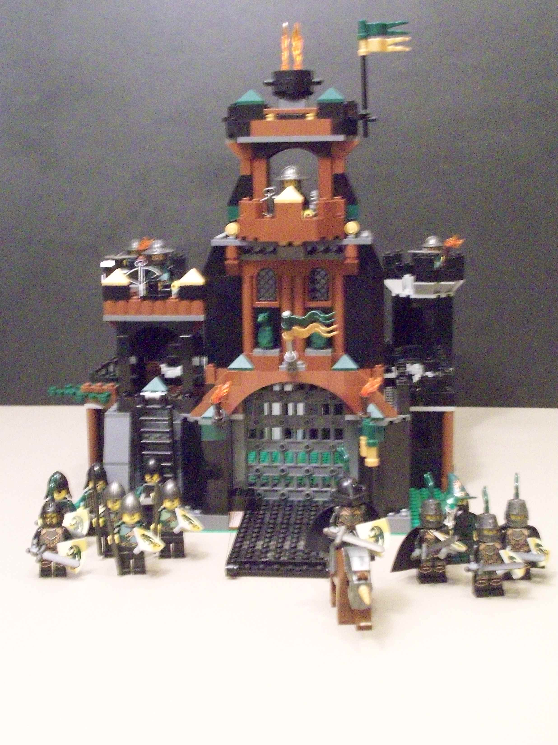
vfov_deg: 35.5
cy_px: 372
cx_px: 279
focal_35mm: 54
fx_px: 1161
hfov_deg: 27.0
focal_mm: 9
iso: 800
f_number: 3.4
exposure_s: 1/9.67
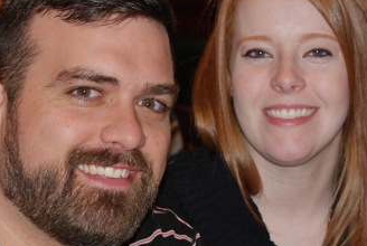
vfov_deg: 6.9
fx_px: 2055
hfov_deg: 10.2
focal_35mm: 201
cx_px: 195
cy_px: 130
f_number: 5.6
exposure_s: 1/60
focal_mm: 55
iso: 200
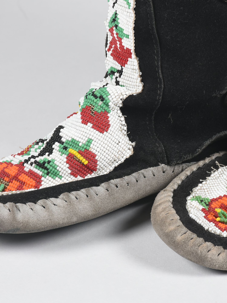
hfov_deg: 4.9
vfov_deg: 6.5
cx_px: 151
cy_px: 152
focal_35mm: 303
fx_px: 2648
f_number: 11
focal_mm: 140
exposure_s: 1/125
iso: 200
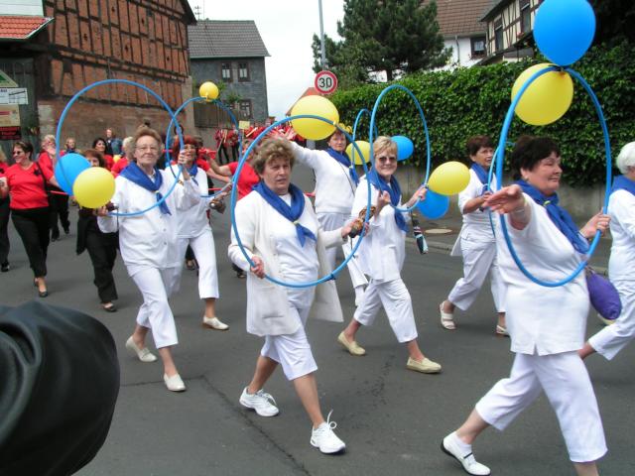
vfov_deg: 36.8
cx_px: 318
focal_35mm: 39
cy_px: 238
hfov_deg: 47.9
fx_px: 715
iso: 50
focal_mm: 6
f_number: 5.6
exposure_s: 1/200
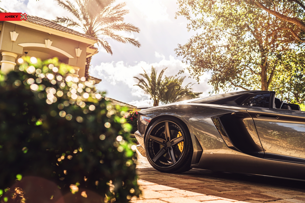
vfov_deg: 37.9
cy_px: 102
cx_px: 152
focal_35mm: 35
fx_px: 297
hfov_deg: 54.4
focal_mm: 35
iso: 100
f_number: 2.8
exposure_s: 1/400
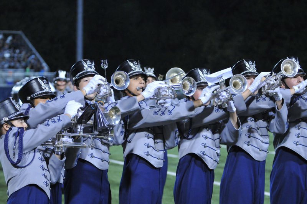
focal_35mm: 105
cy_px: 102
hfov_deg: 19.5
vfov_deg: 13.0
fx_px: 894
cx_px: 154
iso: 1600
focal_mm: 70
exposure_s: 1/125
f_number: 2.8
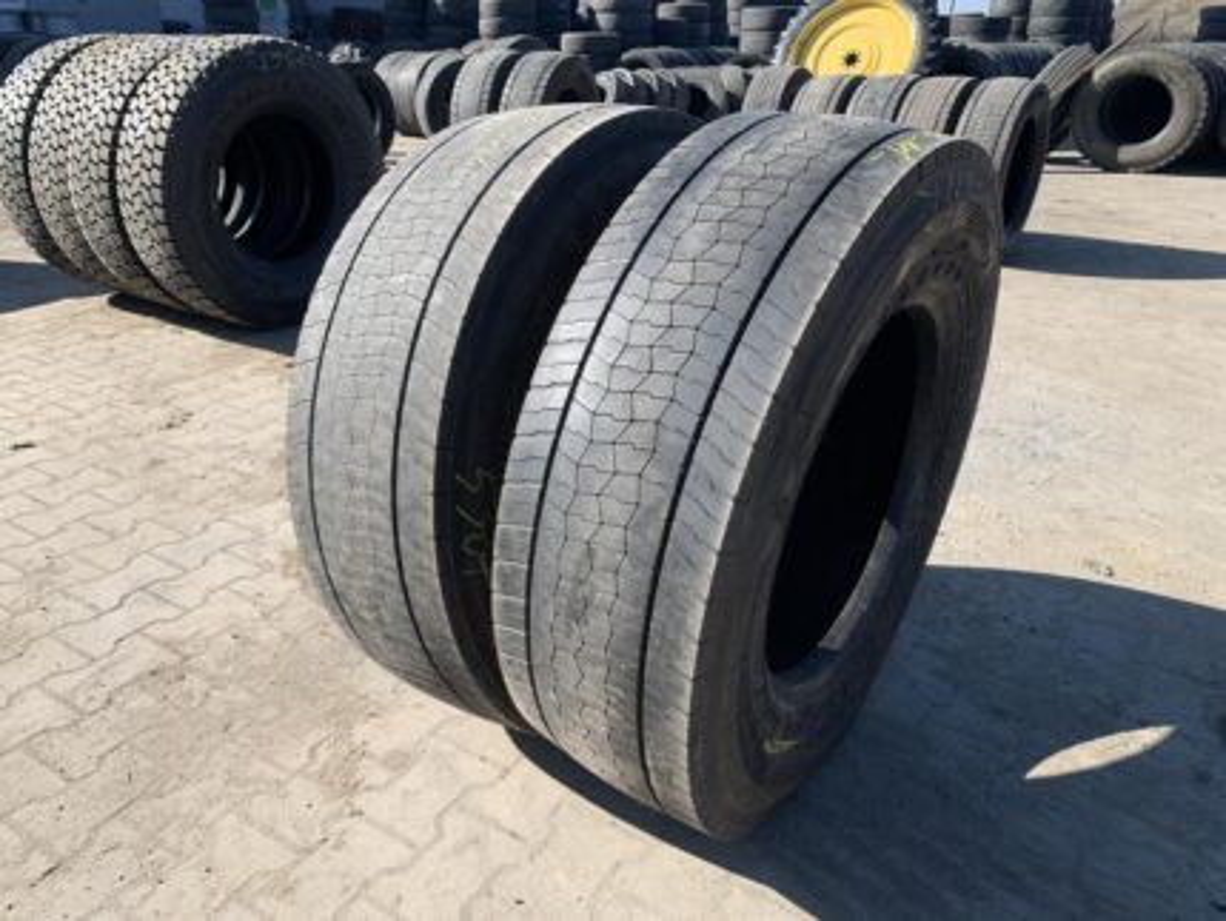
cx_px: 613
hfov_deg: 67.3
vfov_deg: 53.1
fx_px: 921
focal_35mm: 26
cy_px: 460
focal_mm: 4.25
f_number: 1.8
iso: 25
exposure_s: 1/1032
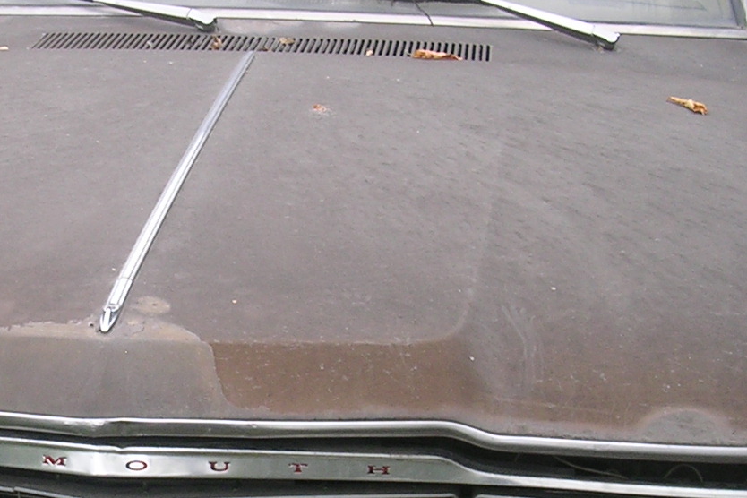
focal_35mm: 97
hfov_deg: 20.8
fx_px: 2013
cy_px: 443
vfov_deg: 14.0
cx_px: 179
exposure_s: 1/155
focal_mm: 5.8
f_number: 2.8
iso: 50
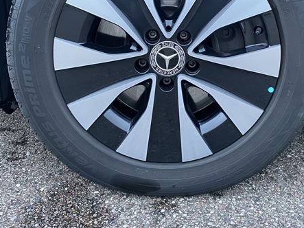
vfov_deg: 30.0
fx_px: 413
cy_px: 38
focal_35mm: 47
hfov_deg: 40.4
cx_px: 174
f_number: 1.8
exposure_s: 1/49
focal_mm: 4.25
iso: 500
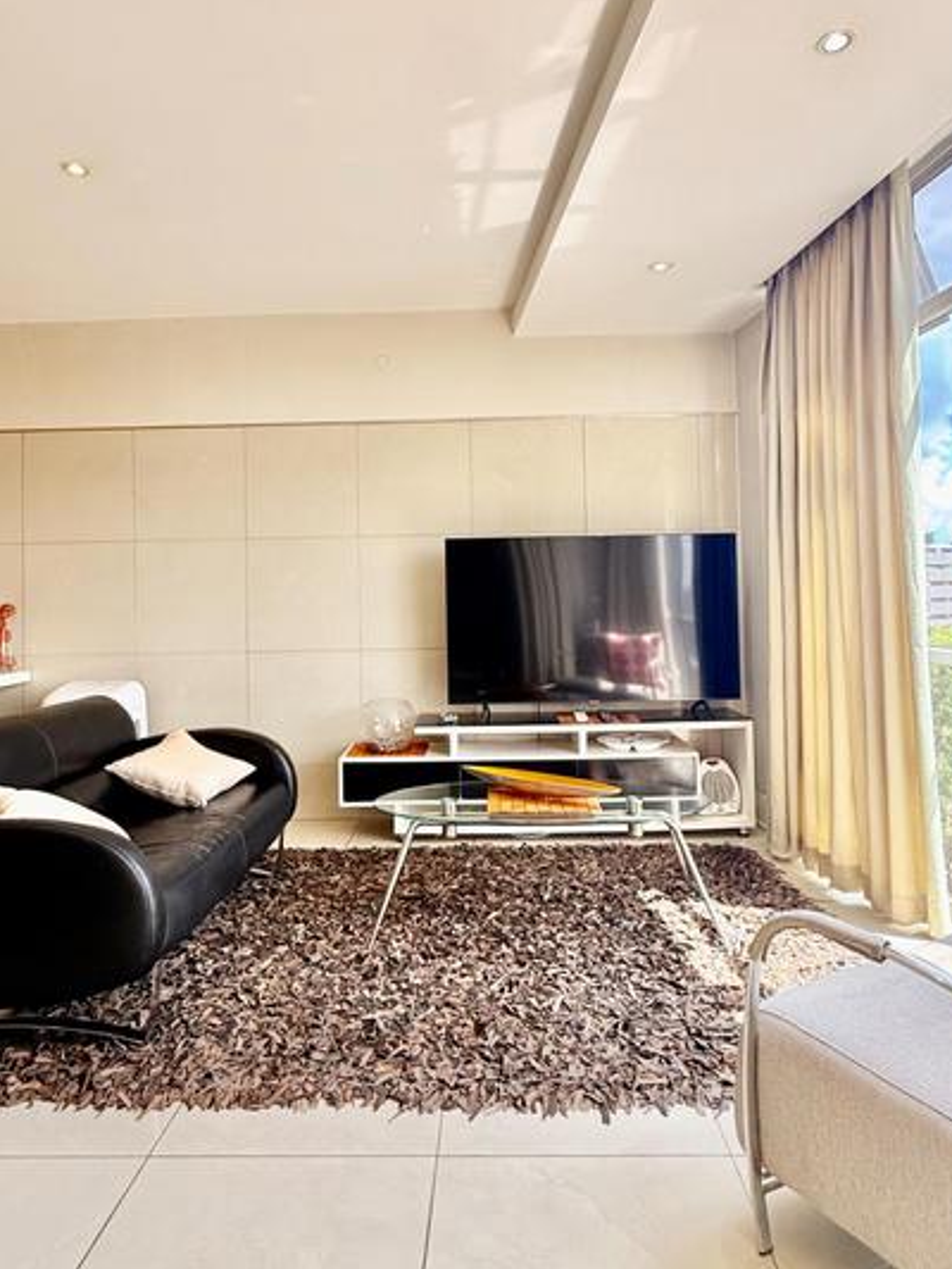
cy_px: 586
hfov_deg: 63.5
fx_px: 770
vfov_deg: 78.8
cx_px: 483
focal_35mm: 21
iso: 80
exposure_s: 1/99
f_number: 2.2
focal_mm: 2.22
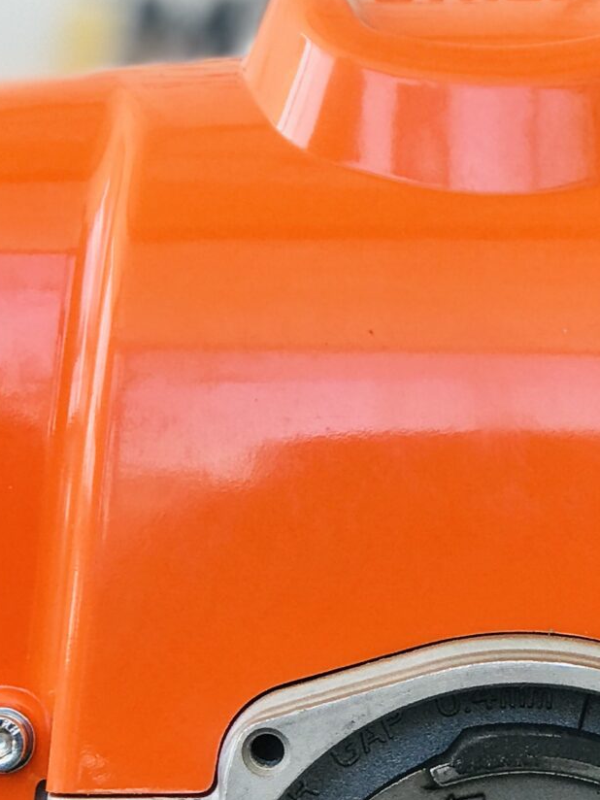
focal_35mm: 177
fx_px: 4091
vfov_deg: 11.2
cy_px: 524
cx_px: 577
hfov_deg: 8.4
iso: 32
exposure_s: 1/100
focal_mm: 6.6
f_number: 2.8
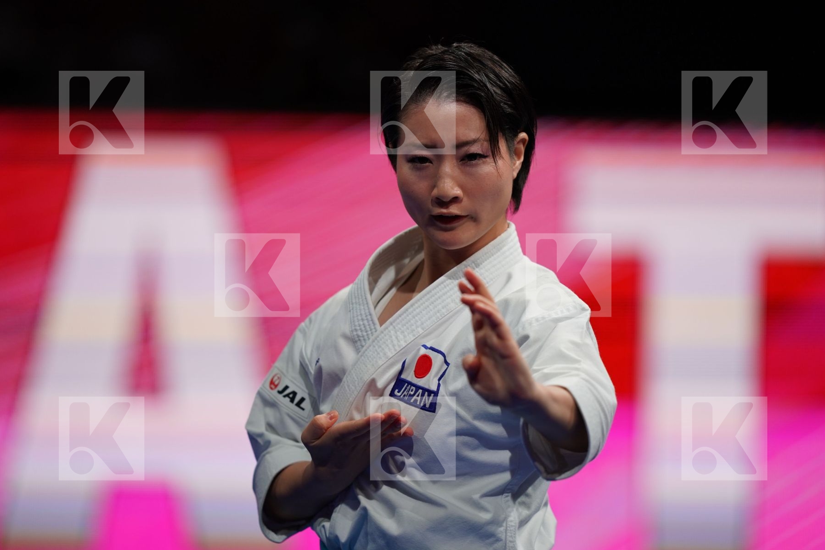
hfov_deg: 5.1
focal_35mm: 401
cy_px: 275
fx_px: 9188
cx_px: 413
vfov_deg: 3.4
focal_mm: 400
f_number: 2.8
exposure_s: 1/500
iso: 640
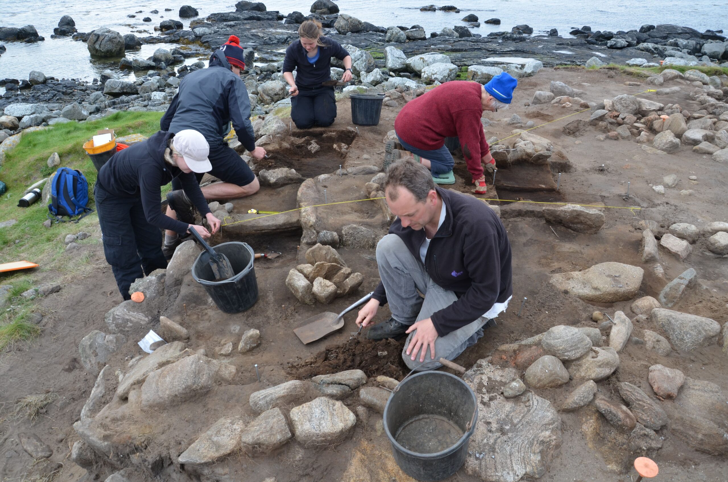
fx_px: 545
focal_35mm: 27
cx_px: 364
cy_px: 241
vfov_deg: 47.7
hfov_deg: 67.5
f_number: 6.3
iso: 200
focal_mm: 18
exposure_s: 1/160
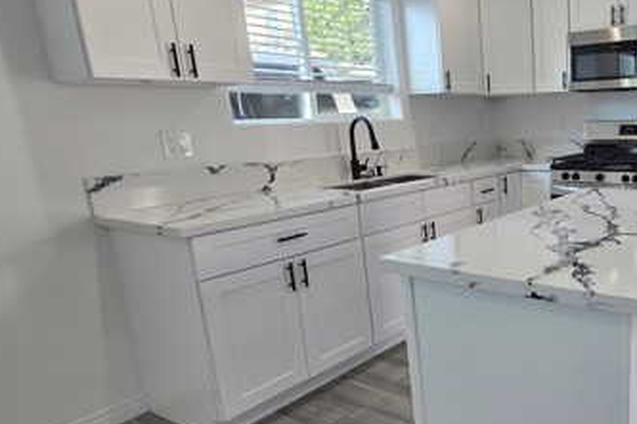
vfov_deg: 49.4
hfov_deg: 60.6
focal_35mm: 26
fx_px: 460
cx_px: 553
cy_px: 237
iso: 125
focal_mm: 2.2
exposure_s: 1/120
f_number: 2.2
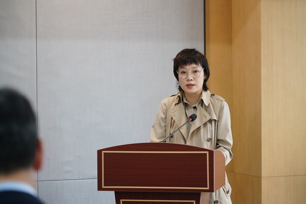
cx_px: 153
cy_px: 102
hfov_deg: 19.4
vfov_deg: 13.1
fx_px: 893
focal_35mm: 105
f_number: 4
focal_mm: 105
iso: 3200
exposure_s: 1/125
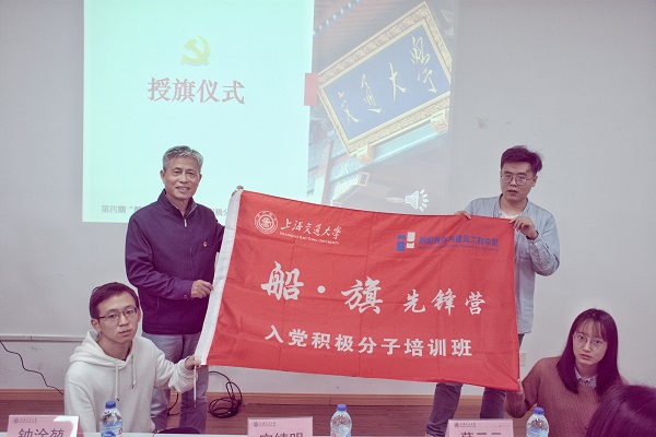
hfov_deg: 57.2
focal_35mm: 33
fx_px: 601
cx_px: 328
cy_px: 218
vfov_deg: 40.0
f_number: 6.3
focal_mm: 22
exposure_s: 1/80
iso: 1000
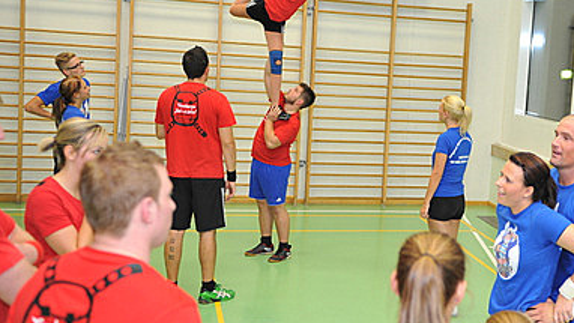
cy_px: 134
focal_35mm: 56
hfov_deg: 36.5
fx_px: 852
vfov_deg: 21.4
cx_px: 413
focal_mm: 34
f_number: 2.8
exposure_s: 1/160
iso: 1000
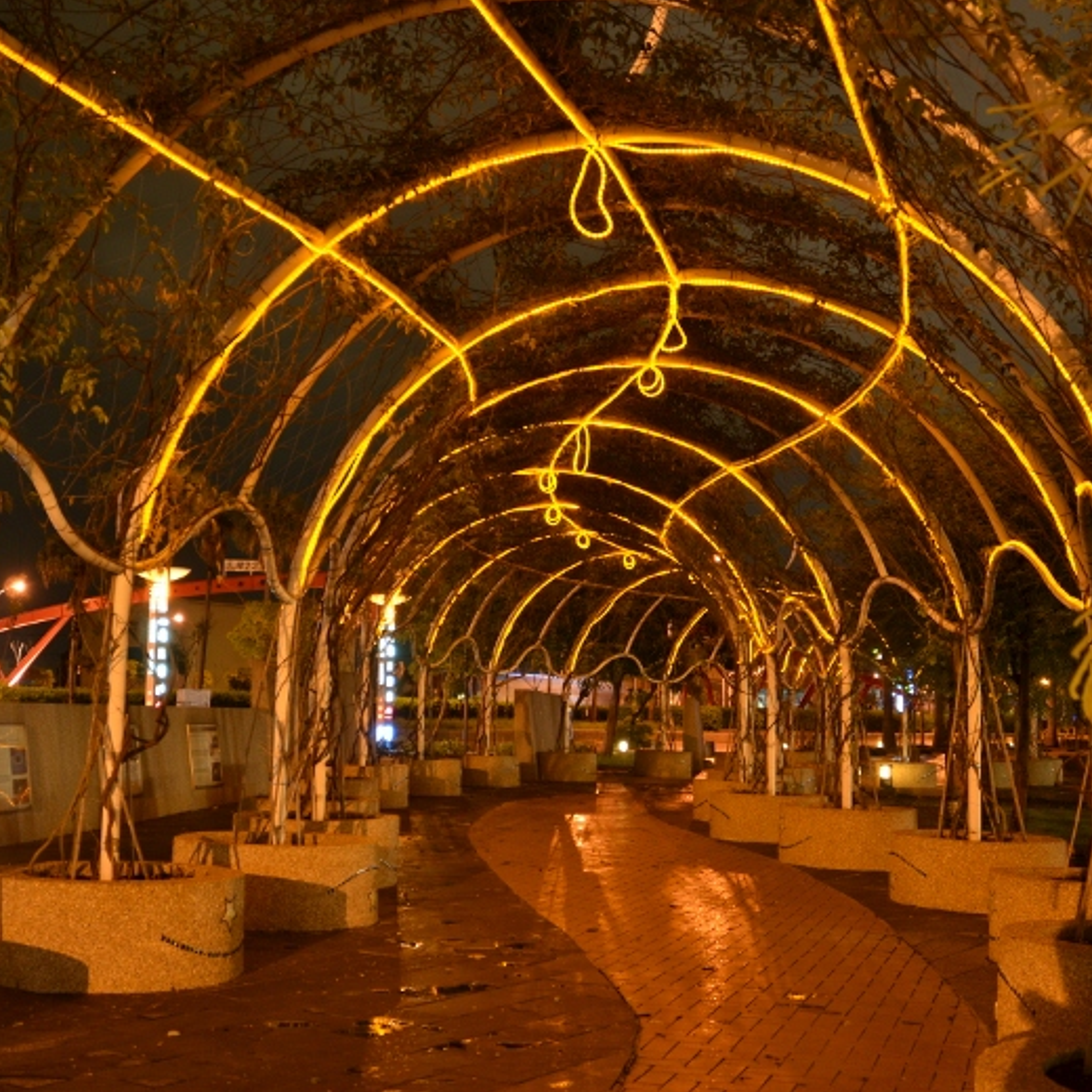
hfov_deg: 36.0
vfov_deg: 36.1
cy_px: 544
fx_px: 1677
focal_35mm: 47
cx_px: 452
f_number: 2.8
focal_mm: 24
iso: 200
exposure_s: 1
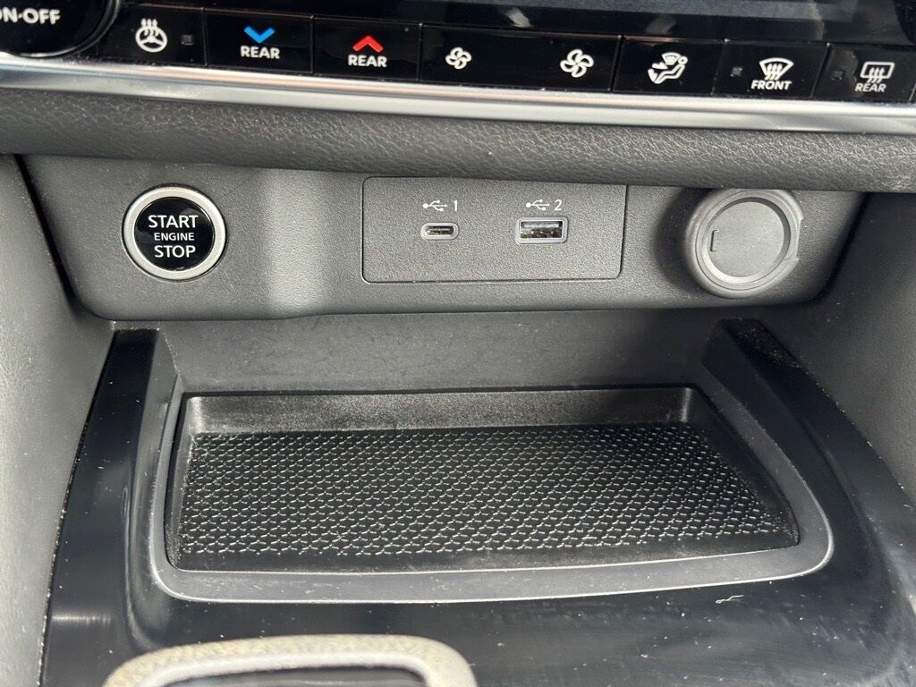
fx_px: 1270
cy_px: 344
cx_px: 458
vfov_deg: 30.3
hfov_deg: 39.7
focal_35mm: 48
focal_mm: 6.76
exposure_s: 1/59
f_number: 1.78
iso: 200
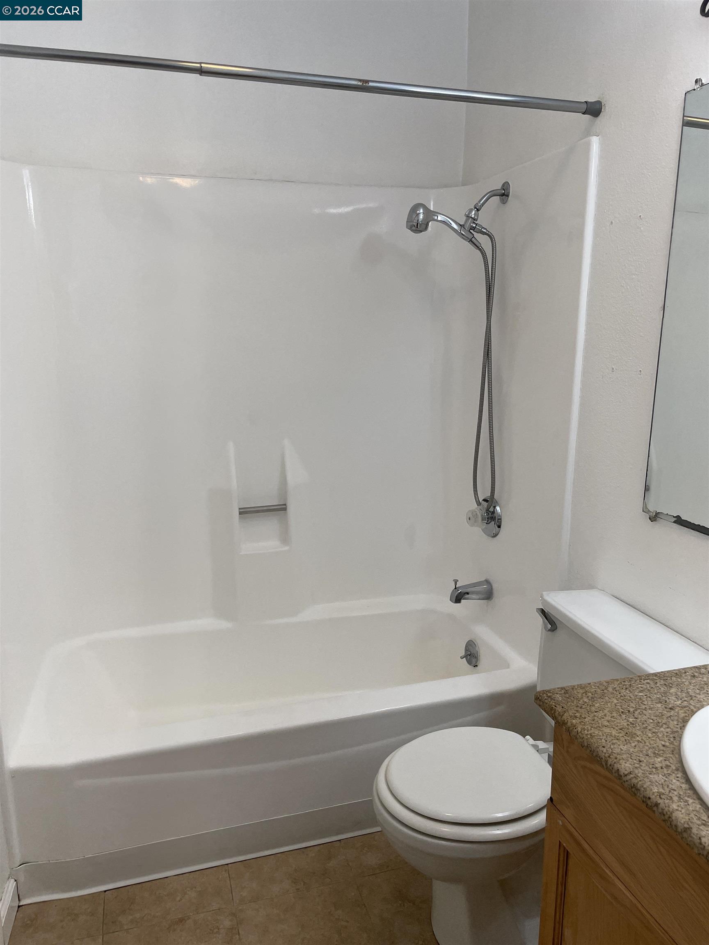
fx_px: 710
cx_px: 354
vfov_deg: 67.3
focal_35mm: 26
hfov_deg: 53.1
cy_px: 472
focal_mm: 4.2
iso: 50
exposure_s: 1/120
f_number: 1.6
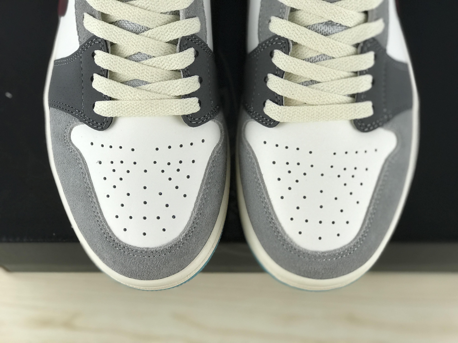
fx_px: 754
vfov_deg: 25.7
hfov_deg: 33.8
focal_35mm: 57
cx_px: 229
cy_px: 172
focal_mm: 6.6
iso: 50
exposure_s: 1/50
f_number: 2.8
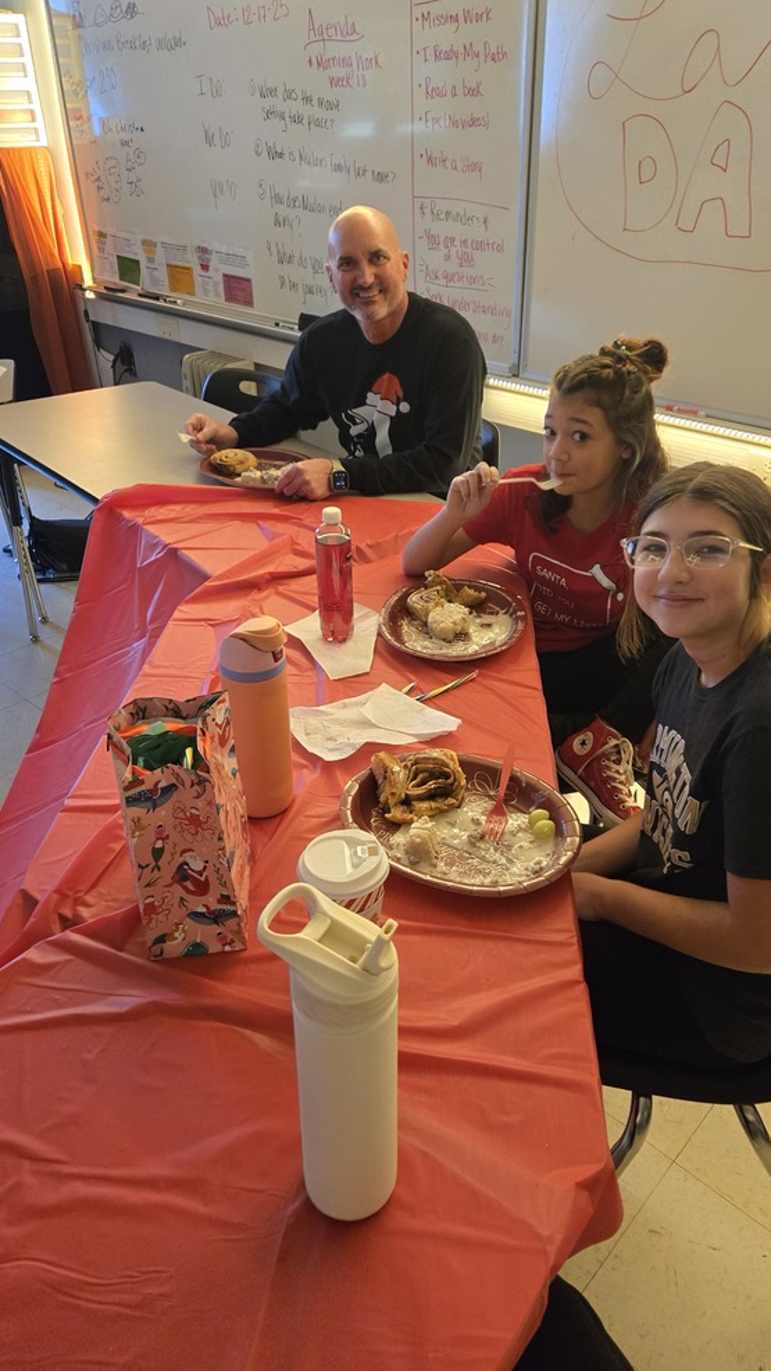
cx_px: 445
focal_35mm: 26
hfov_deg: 44.2
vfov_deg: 71.9
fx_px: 945
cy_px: 661
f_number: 1.8
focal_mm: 5.4
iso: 1000
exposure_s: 1/60
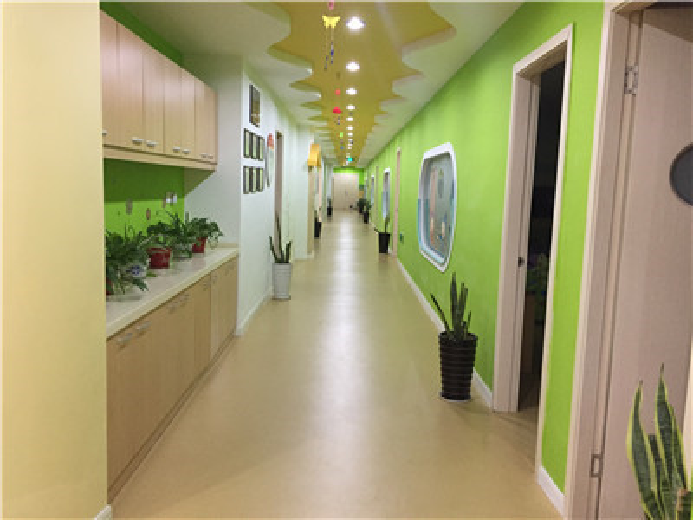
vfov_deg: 48.2
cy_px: 260
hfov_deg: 61.7
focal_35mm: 29
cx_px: 346
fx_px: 581
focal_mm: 4.15
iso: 320
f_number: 2.2
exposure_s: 1/33
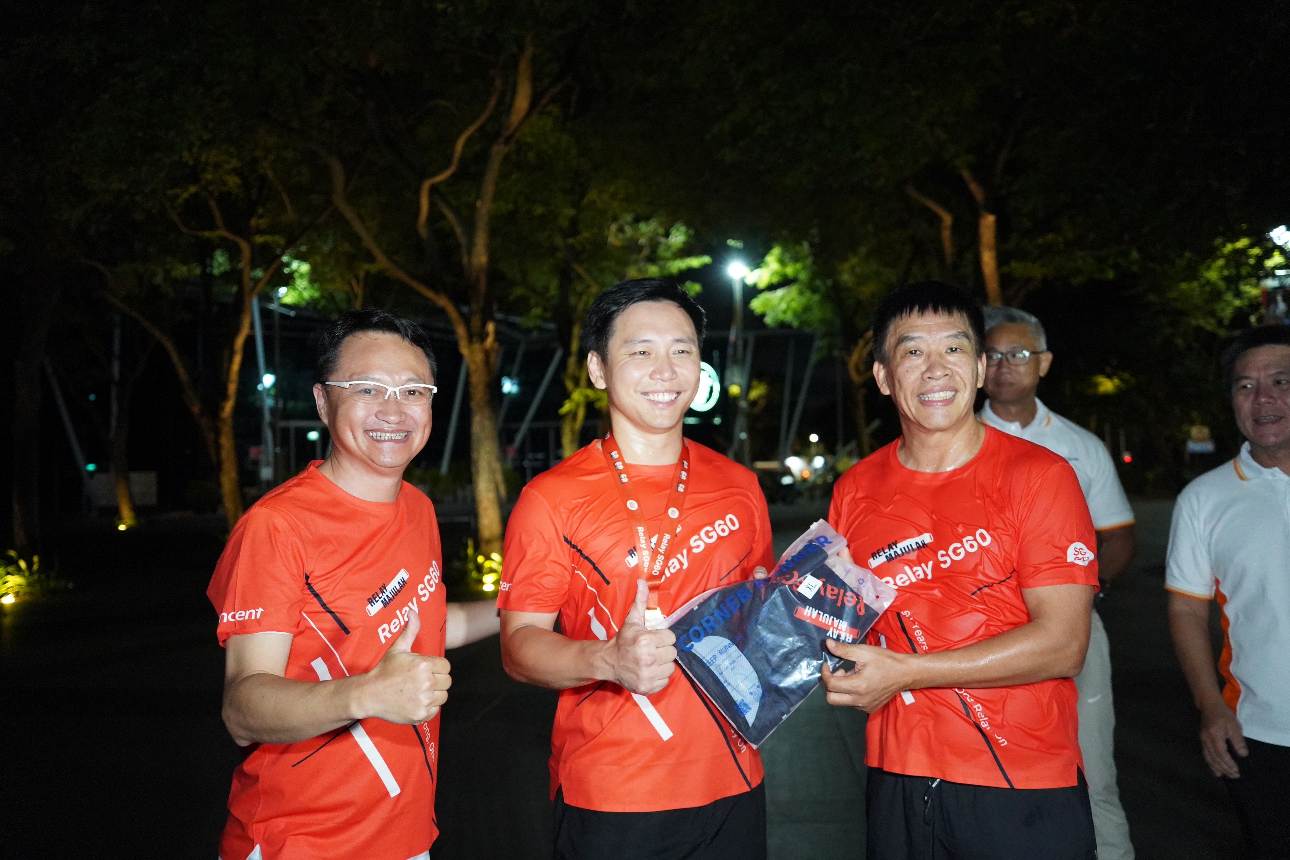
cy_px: 430
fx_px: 1075
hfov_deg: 61.9
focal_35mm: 30
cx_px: 645
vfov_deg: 43.6
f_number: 2.8
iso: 10000
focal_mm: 30
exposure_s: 1/160
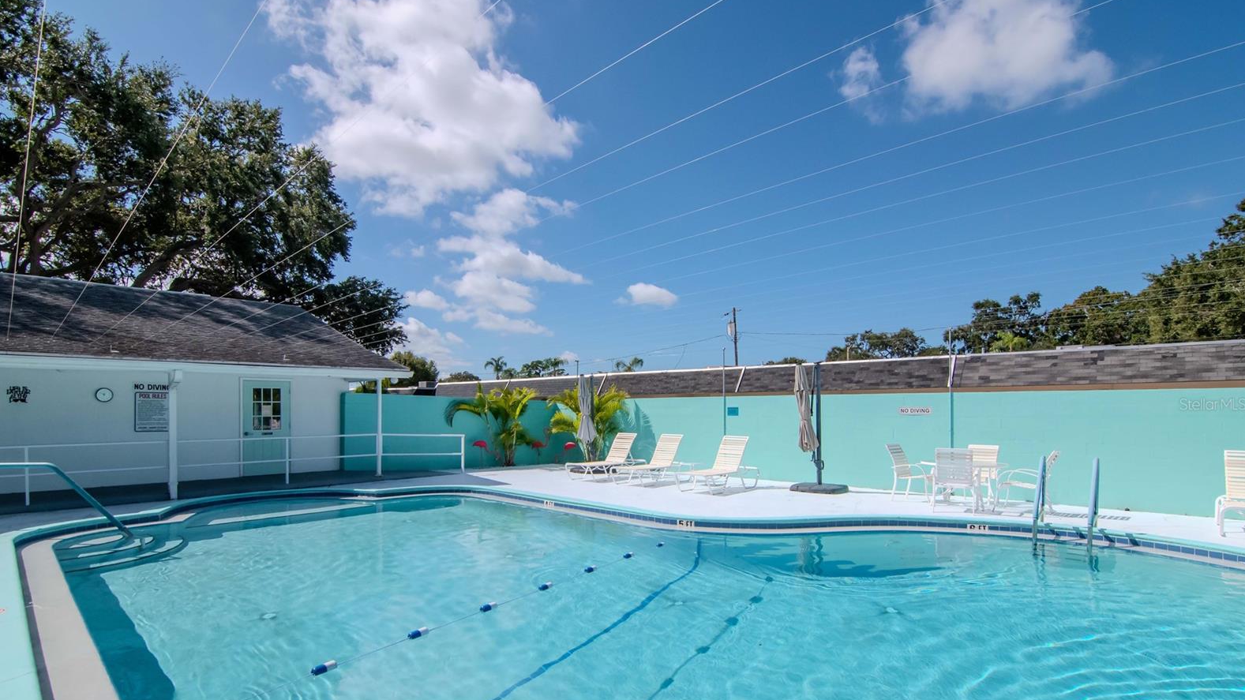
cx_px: 618
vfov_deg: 62.0
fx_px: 579
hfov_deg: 94.2
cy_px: 404
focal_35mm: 18
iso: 800
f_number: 9
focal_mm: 11
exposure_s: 1/3200
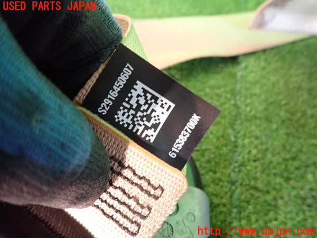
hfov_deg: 69.4
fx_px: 229
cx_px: 158
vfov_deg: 54.9
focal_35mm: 25
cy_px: 119
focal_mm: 4.5
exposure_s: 1/30
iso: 800
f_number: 2
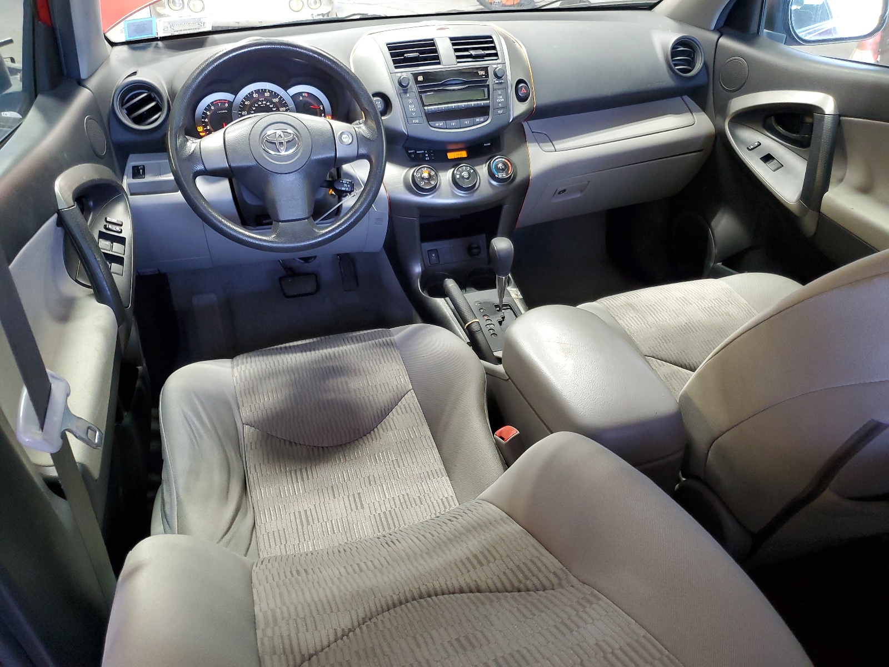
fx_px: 668
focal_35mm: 26
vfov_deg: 53.1
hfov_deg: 67.3
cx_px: 444
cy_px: 334
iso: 224
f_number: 1.5
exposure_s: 1/60.2
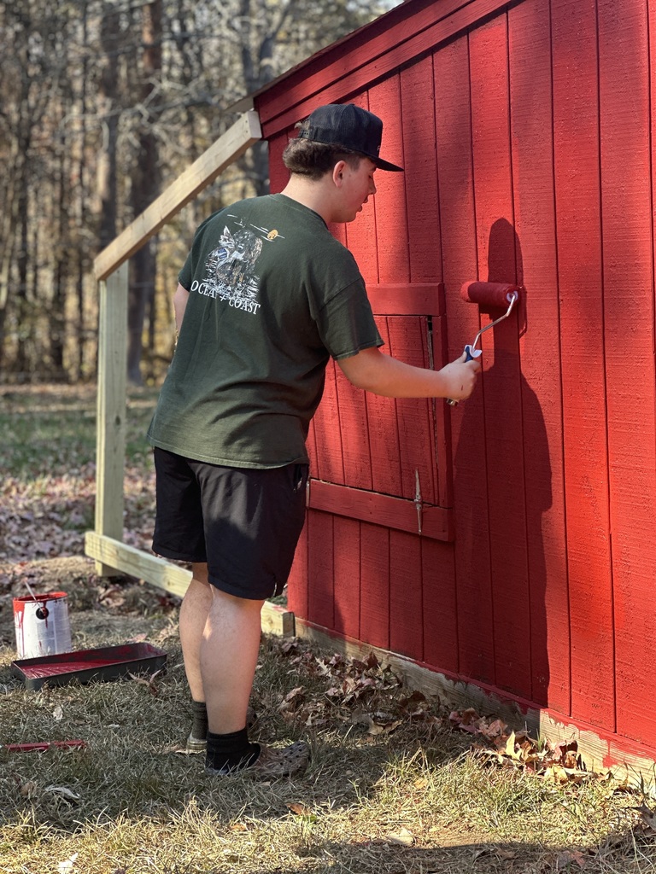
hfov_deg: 19.1
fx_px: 1946
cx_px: 328
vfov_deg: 25.3
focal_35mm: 77
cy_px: 437
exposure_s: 1/121
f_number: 2.8
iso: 64
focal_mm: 9
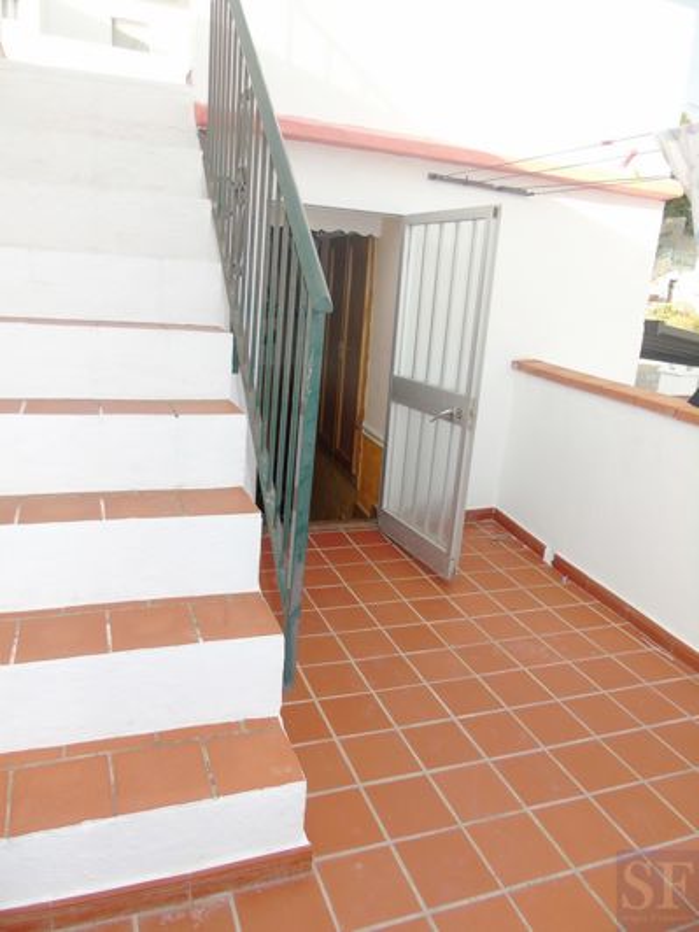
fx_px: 673
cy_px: 466
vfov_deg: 69.4
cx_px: 350
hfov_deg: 54.9
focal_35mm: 25
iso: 80
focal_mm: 4.4
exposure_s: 1/250
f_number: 3.4
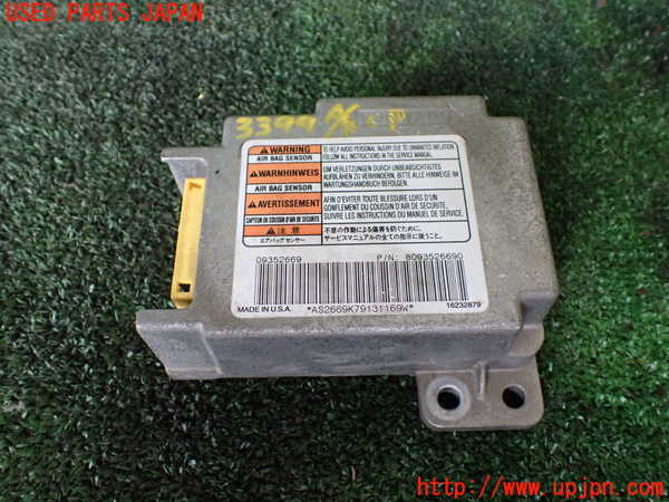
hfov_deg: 60.0
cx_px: 334
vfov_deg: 46.8
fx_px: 580
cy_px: 251
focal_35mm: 30
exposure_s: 1/60
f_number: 2.3
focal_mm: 5.4
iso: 800
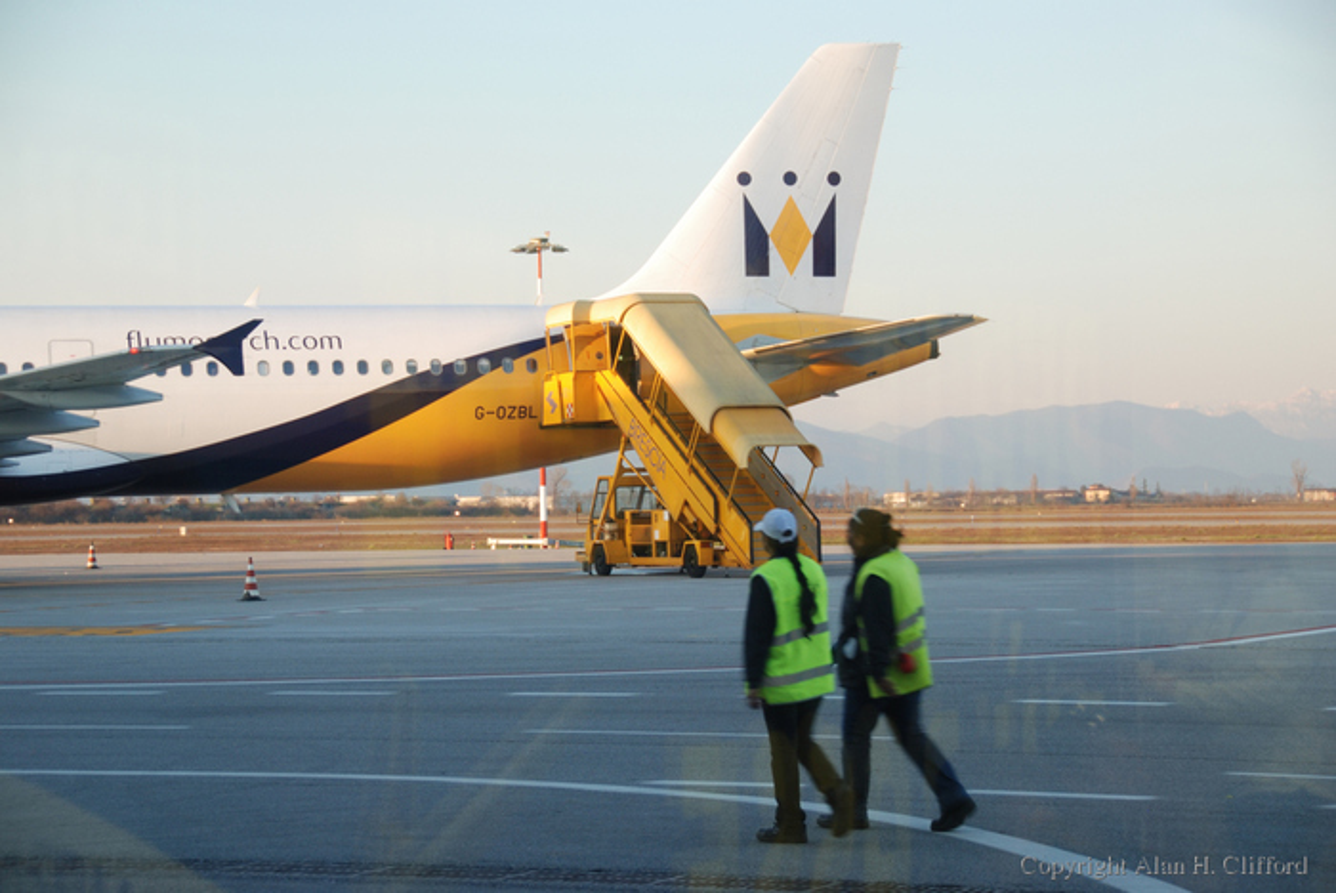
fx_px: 3454
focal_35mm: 93
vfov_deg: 14.7
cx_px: 668
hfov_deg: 21.9
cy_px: 446
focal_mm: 62
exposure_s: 1/30
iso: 220
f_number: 5
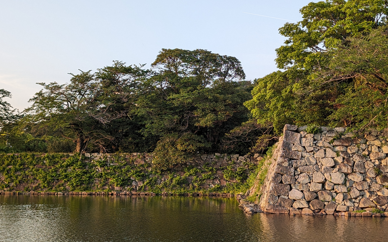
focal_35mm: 53
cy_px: 101
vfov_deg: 24.4
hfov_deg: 38.2
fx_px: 560
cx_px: 196
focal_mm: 6.9
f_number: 1.68
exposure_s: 1/102
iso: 21
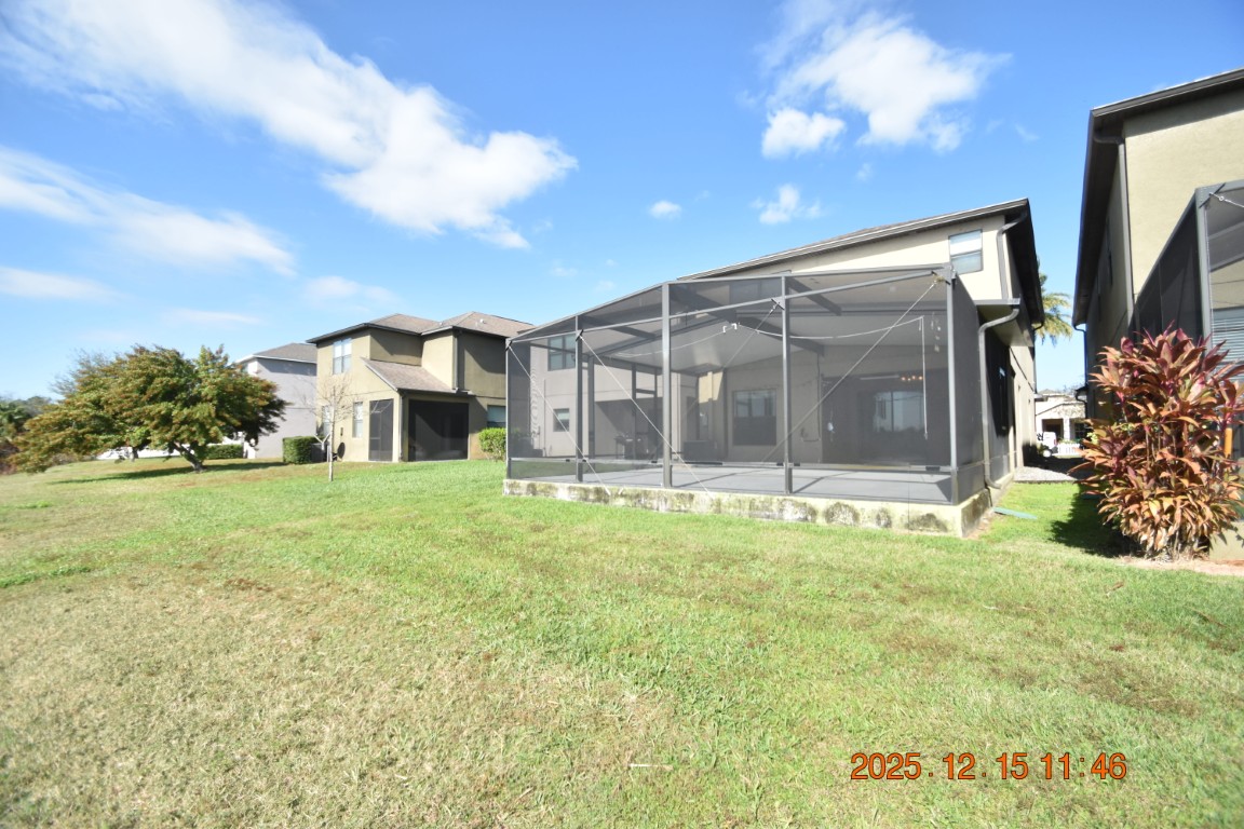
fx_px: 518
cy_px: 414
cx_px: 622
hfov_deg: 100.4
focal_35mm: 15
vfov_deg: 77.3
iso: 800
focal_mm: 10
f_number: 3.5
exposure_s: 1/4000
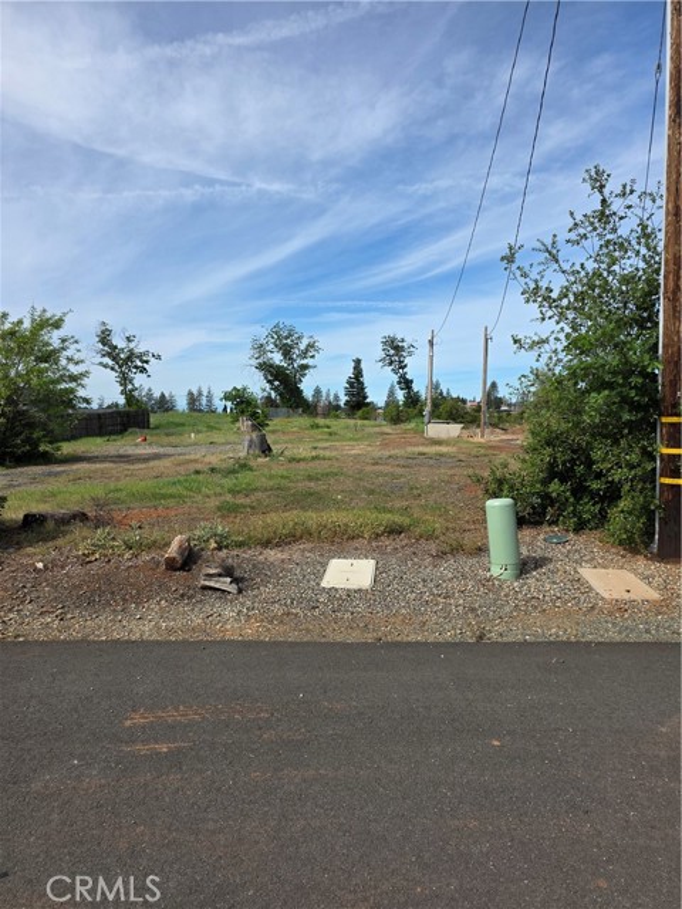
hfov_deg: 58.9
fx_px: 604
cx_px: 341
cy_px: 454
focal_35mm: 23
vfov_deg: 73.9
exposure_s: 1/7333
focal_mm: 6.3
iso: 80
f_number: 1.7
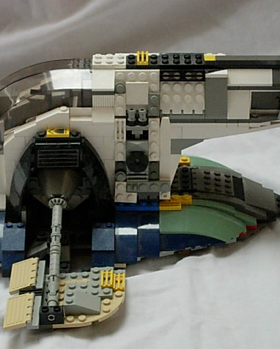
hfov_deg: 10.4
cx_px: 126
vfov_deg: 13.0
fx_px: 1532
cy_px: 174
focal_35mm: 148
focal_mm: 23.4
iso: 400
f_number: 4.9
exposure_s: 1/73.9
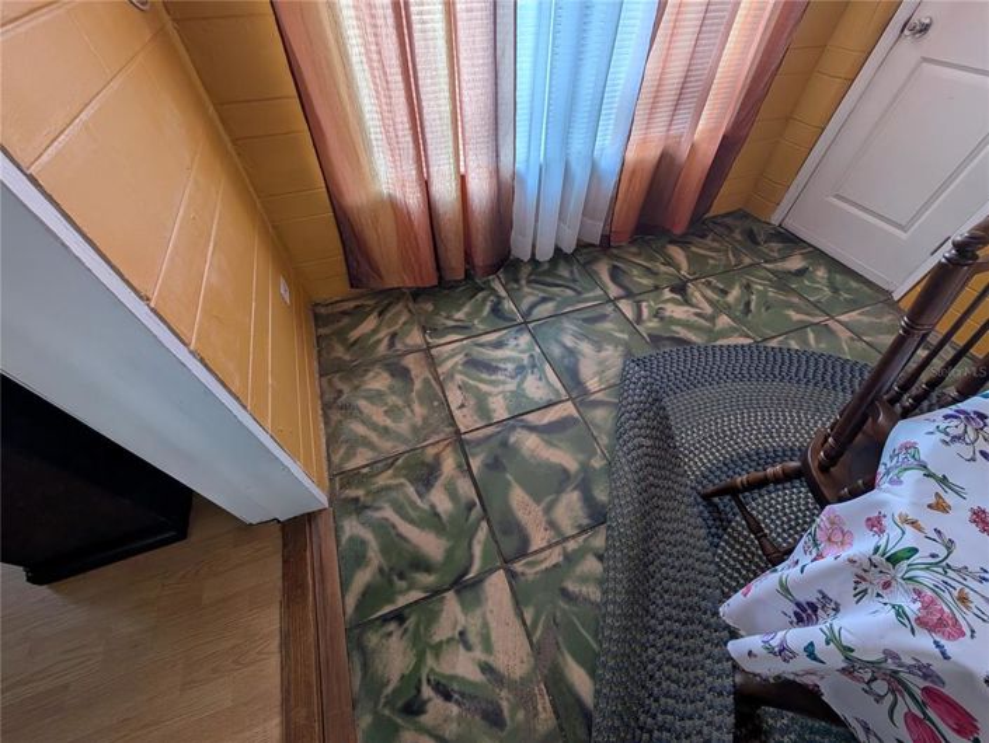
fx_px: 343
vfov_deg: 94.6
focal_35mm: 12
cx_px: 494
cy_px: 372
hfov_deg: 110.5
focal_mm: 2.02
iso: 59
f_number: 1.7
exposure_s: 1/43.7
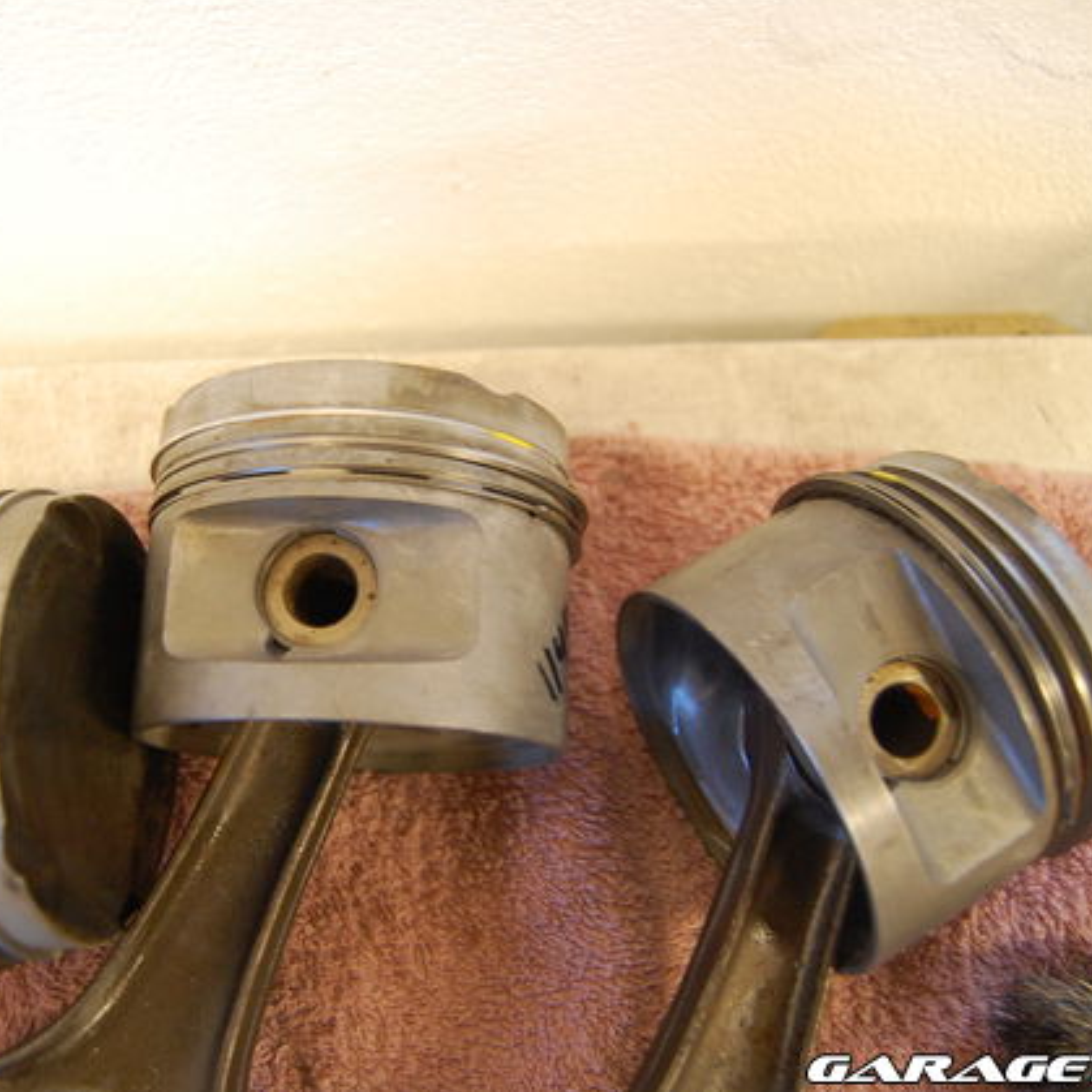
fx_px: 1249
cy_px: 539
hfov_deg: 46.9
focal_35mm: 35
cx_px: 420
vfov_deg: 47.2
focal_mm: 18
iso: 800
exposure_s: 1/25
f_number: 3.5
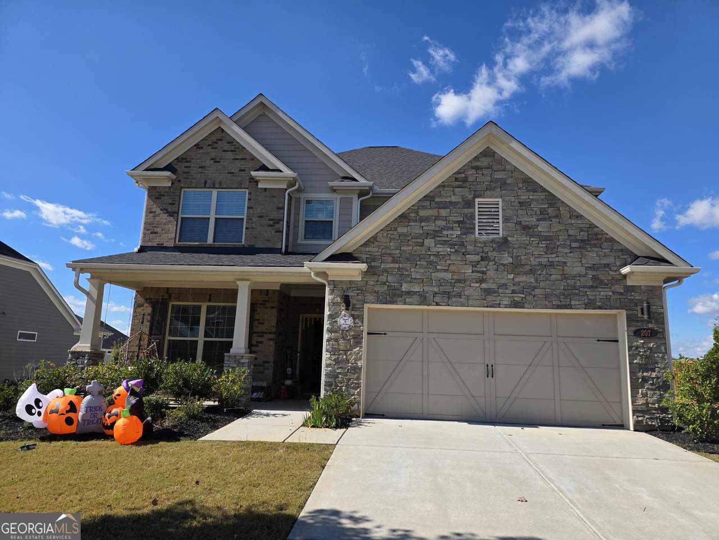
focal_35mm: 23
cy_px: 270
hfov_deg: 73.9
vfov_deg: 58.9
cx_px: 360
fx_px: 478
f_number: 1.7
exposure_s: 1/5296
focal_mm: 6.3
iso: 80
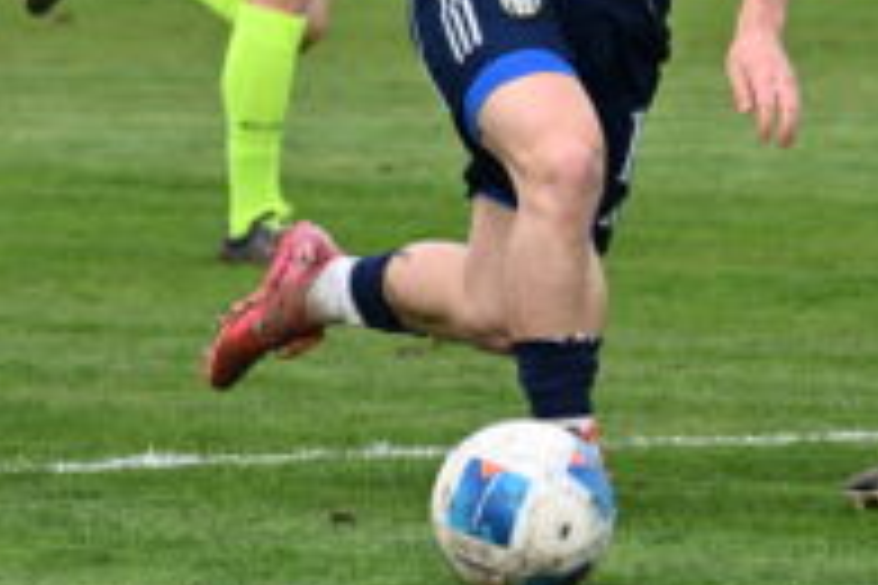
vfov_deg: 1.9
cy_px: -38
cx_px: 432
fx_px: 17959
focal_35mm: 736
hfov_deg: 2.8
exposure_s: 1/1000
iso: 640
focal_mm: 175
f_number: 5.6
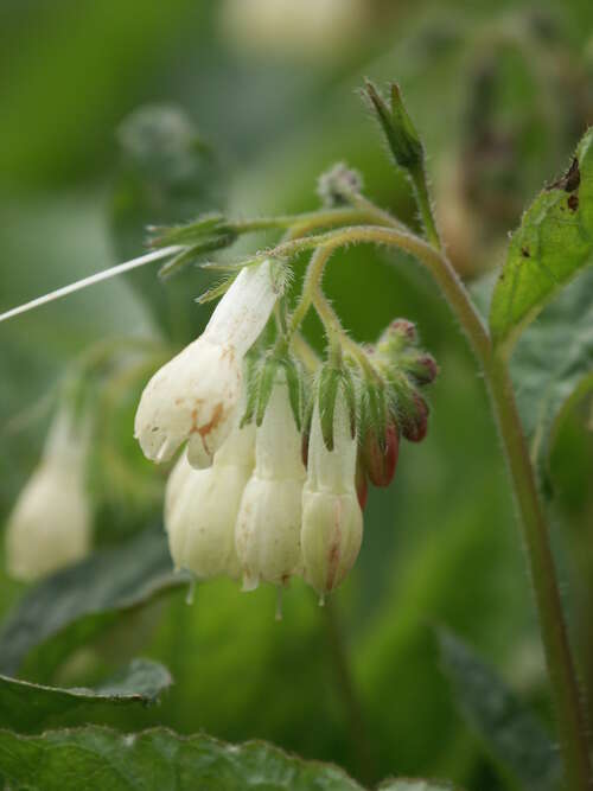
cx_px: 296
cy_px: 396
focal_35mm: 199
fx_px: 4547
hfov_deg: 7.5
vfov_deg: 9.9
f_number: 3.5
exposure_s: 1/500
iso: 100
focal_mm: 50.48
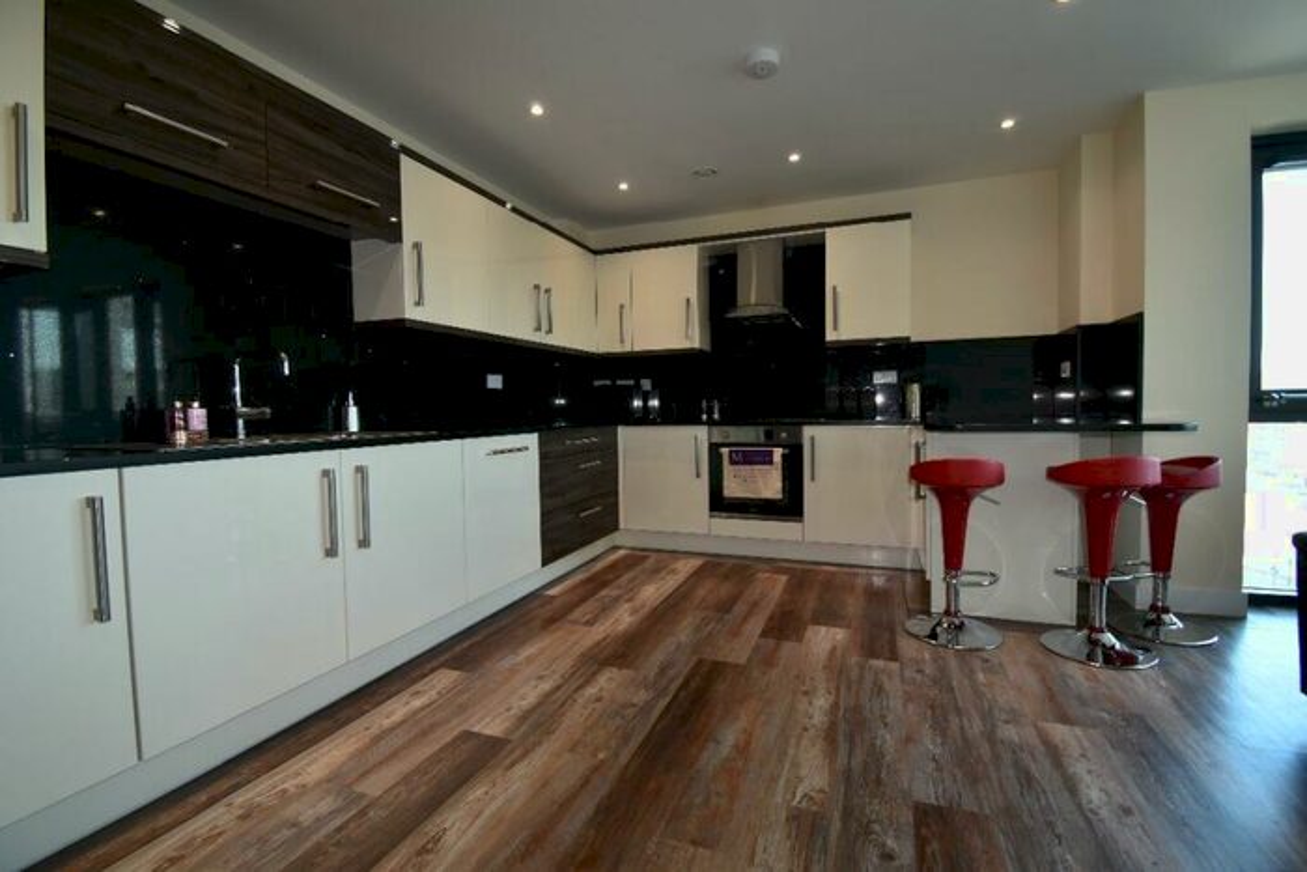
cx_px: 654
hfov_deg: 100.4
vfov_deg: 77.4
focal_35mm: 15
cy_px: 436
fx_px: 545
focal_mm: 10
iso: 100
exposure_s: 1/10
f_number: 6.3
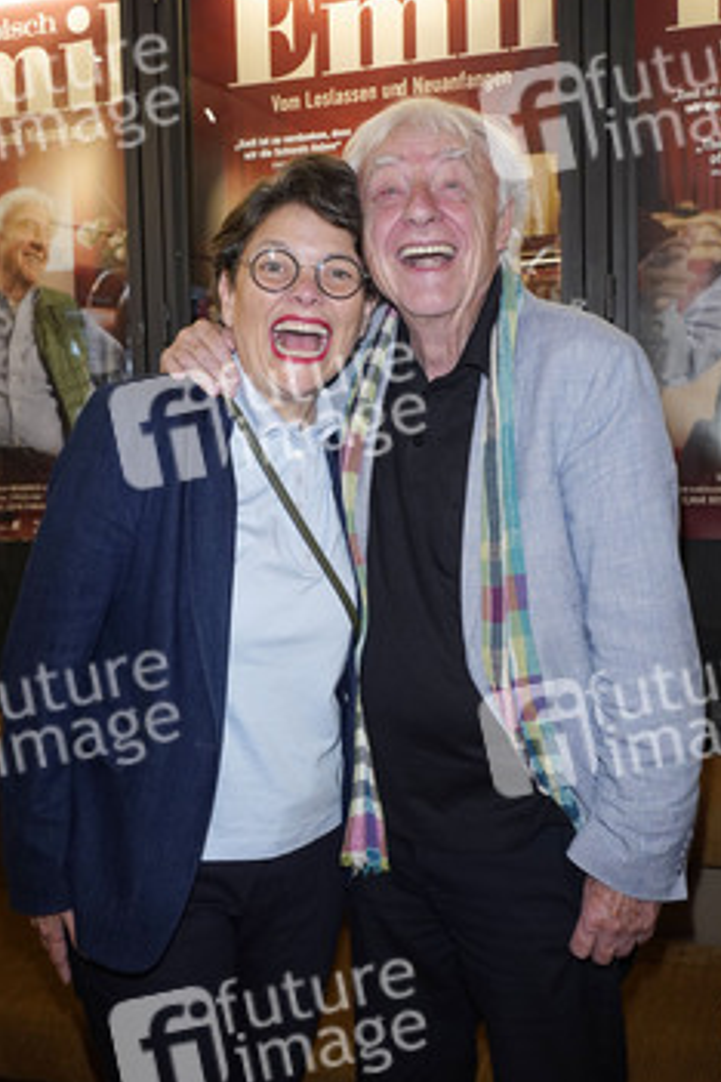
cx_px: 357
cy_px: 570
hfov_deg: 32.6
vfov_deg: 47.4
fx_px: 1232
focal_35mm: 41
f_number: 5.6
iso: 2000
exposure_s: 1/100
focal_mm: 36
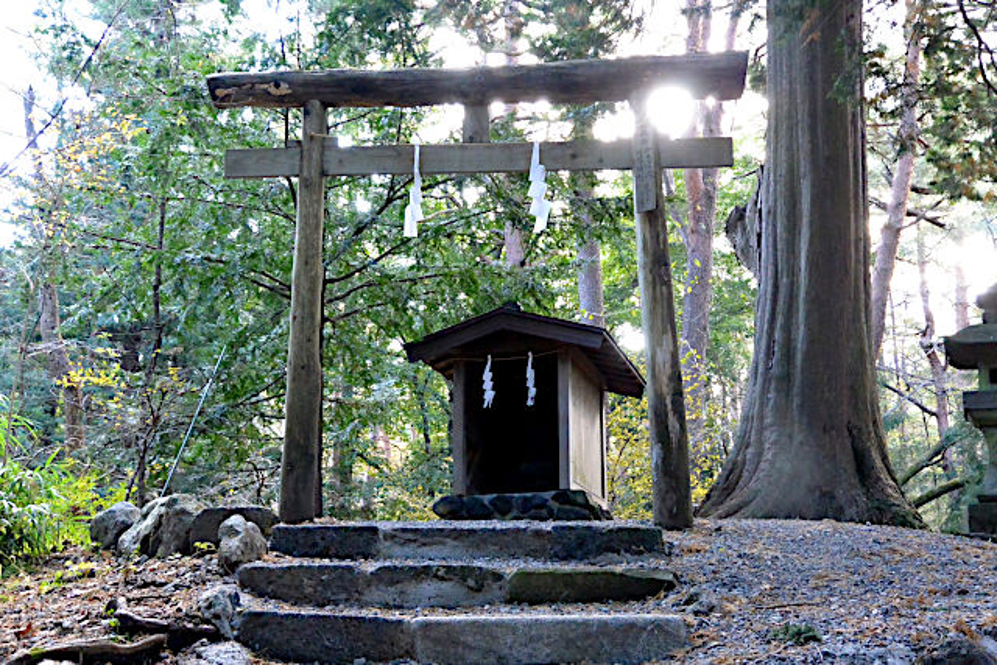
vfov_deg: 32.6
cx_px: 498
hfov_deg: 47.4
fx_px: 1136
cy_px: 332
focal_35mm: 41
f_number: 4.5
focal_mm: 15.2
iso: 1600
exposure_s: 1/30
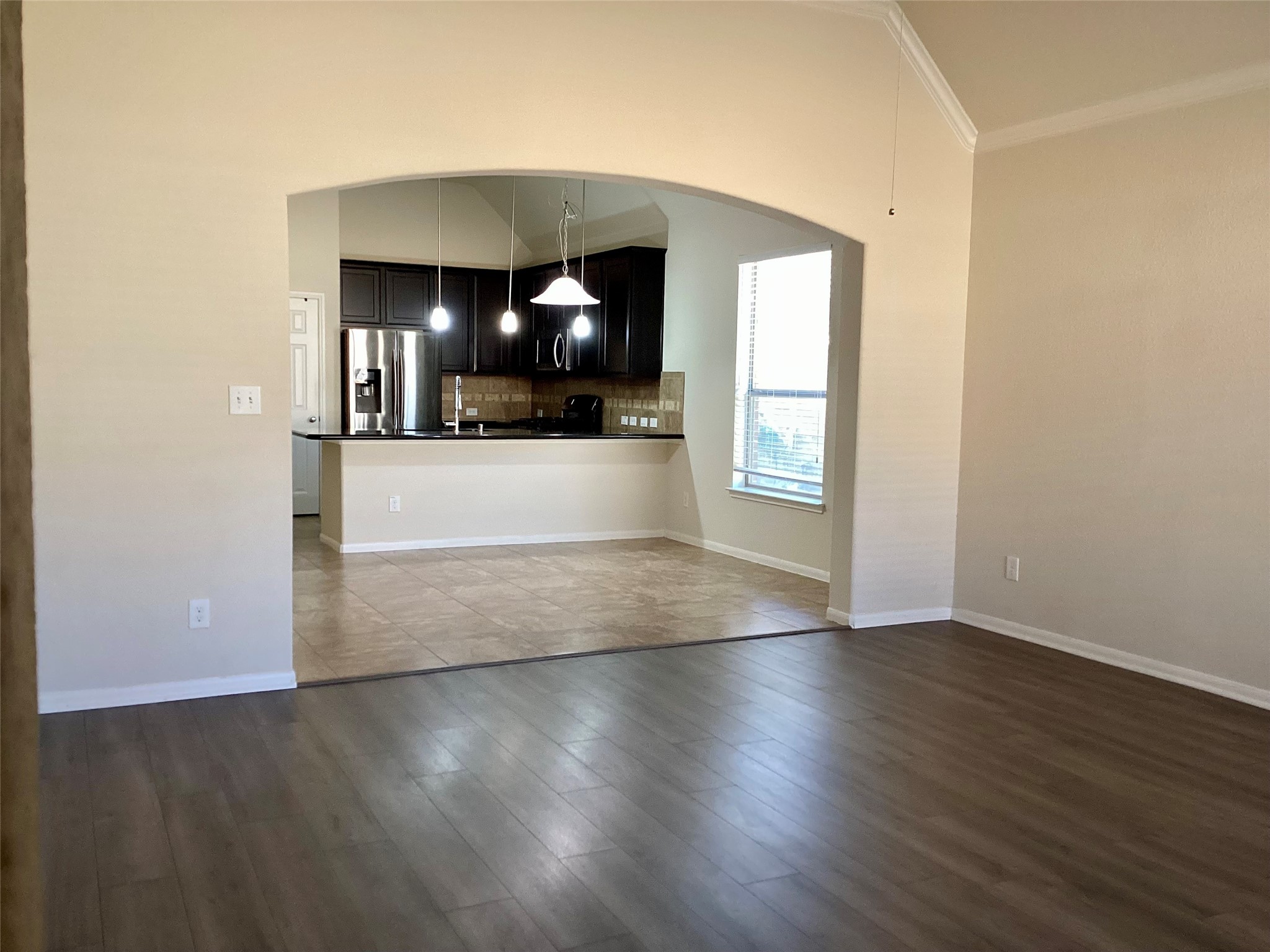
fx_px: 1137
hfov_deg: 58.4
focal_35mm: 31
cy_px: 476
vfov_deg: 45.4
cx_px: 635
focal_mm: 3.3
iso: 160
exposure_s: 1/60
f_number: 2.4
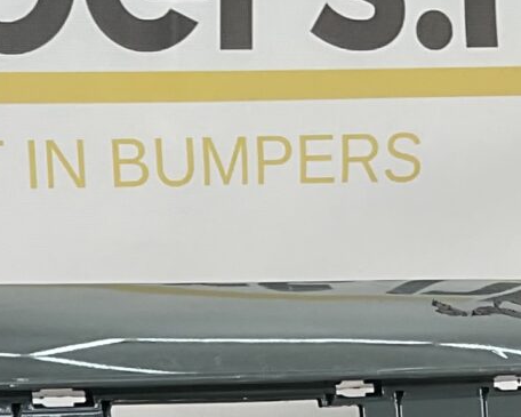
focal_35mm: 159
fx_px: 2452
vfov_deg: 9.1
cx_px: -208
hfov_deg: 11.7
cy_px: 837
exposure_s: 1/225
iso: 16
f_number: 1.8
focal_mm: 3
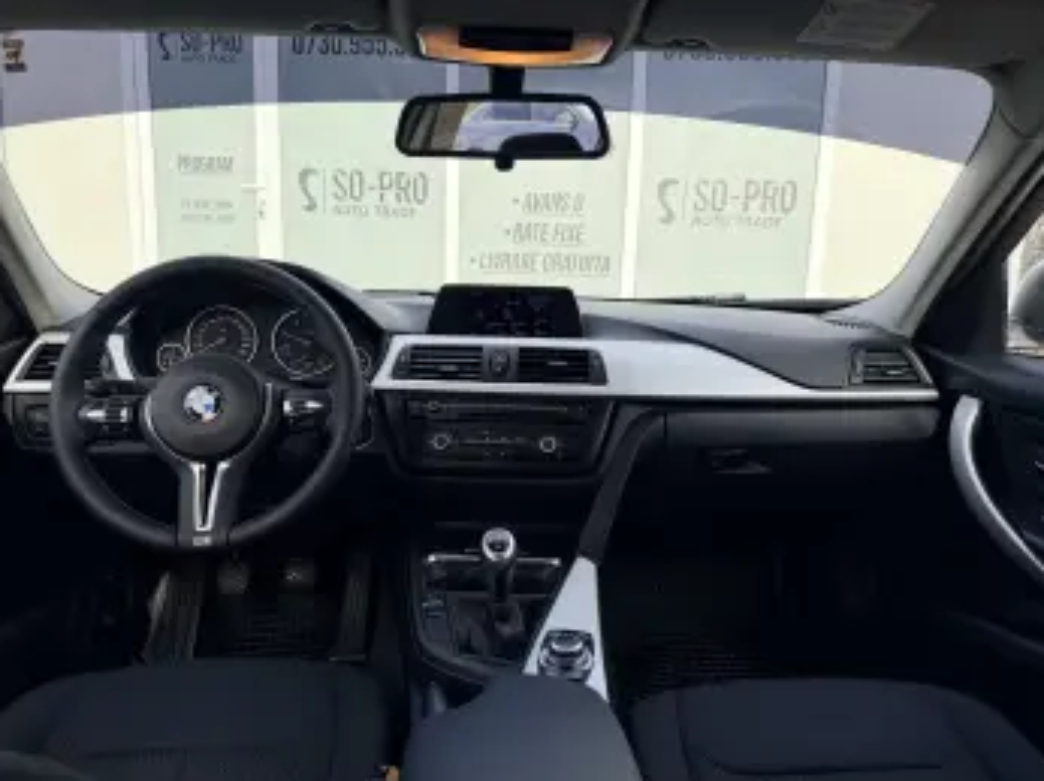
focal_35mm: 25
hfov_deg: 69.4
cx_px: 531
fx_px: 753
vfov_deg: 54.8
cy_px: 398
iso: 100
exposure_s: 1/1122
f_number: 1.78
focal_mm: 6.76
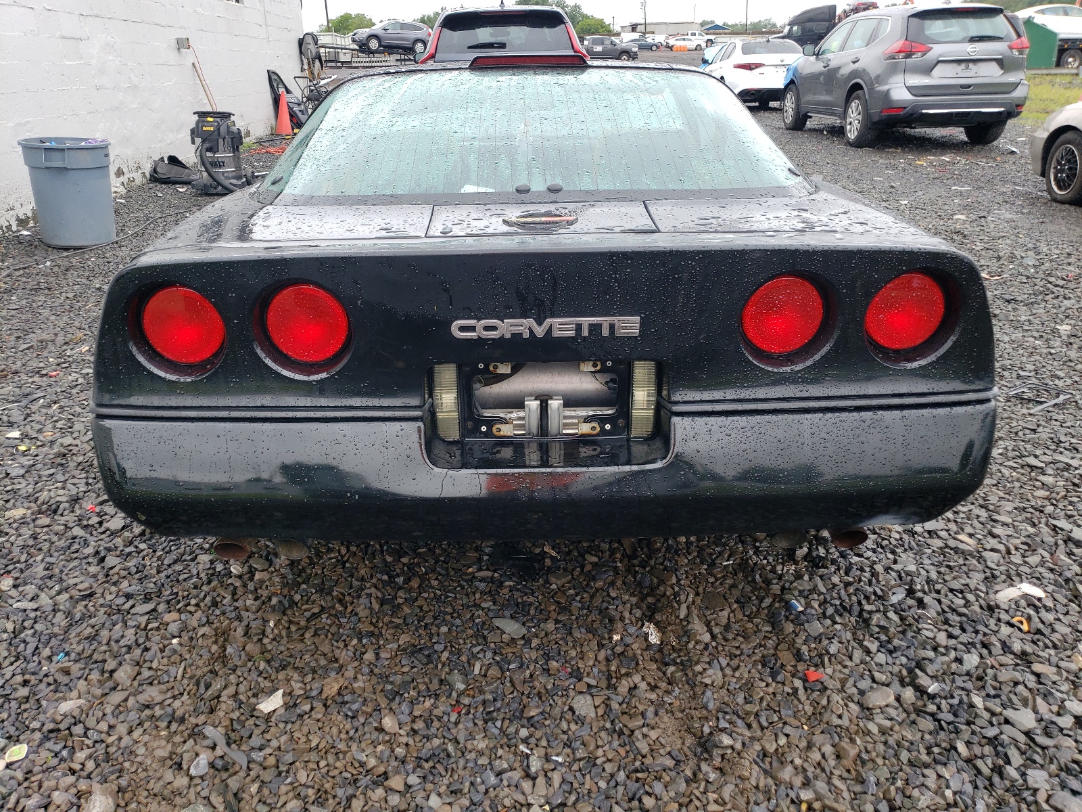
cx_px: 541
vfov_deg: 53.1
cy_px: 406
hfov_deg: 67.3
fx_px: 813
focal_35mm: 26
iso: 50
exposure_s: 1/556
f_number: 1.5
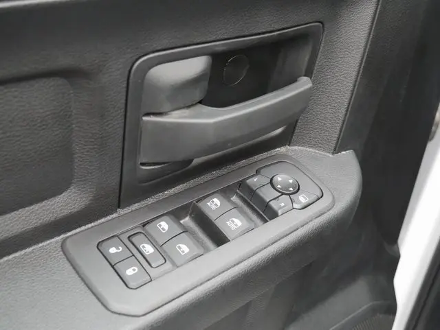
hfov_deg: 42.9
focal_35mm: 44
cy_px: 165
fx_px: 560
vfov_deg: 32.9
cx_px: 220
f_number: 5
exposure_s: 1/60
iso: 1600
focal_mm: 22
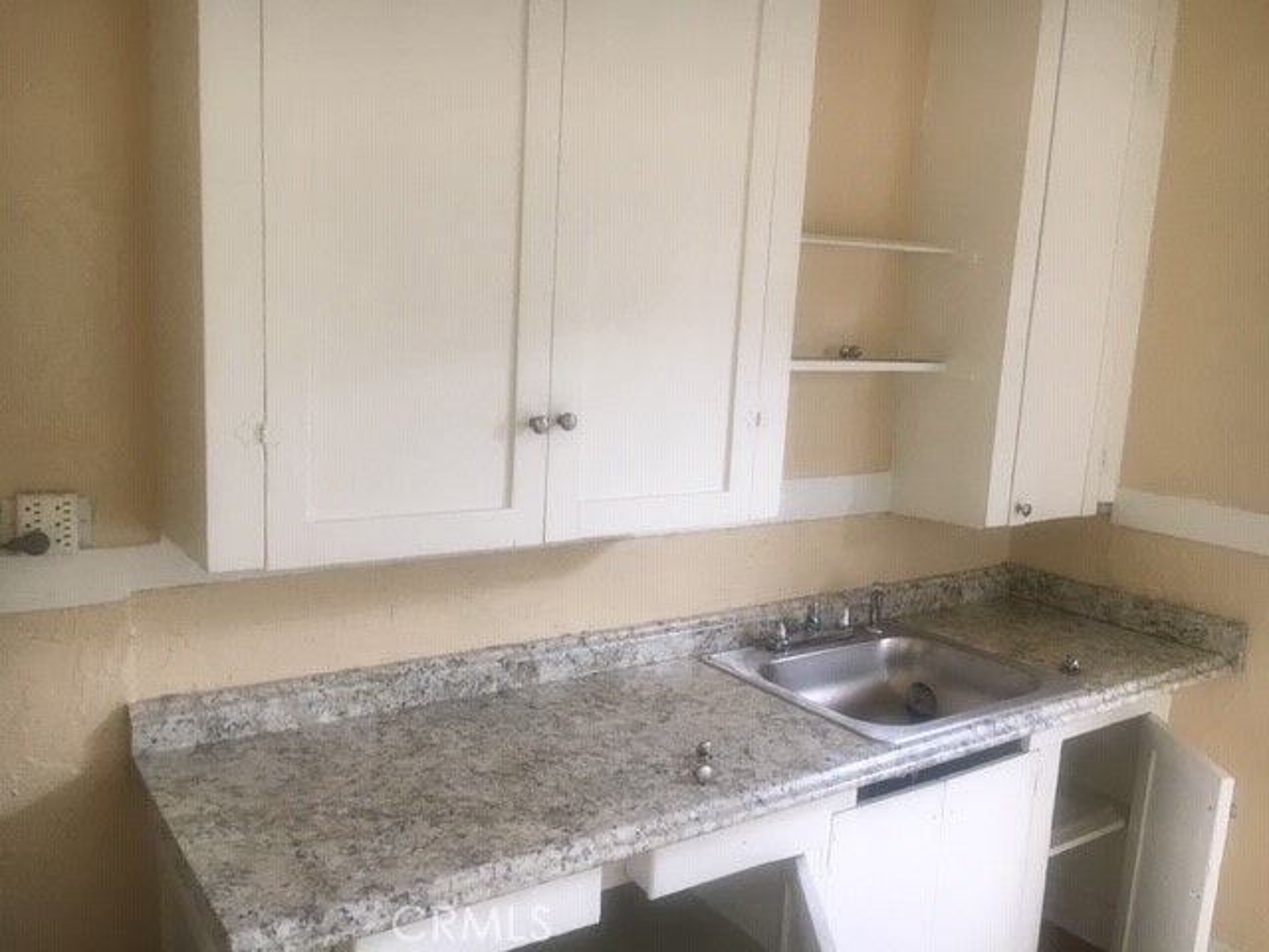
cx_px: 634
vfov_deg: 48.2
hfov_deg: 61.7
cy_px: 476
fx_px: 1063
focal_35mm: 29
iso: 32
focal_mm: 4.15
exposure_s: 1/30
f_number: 2.2
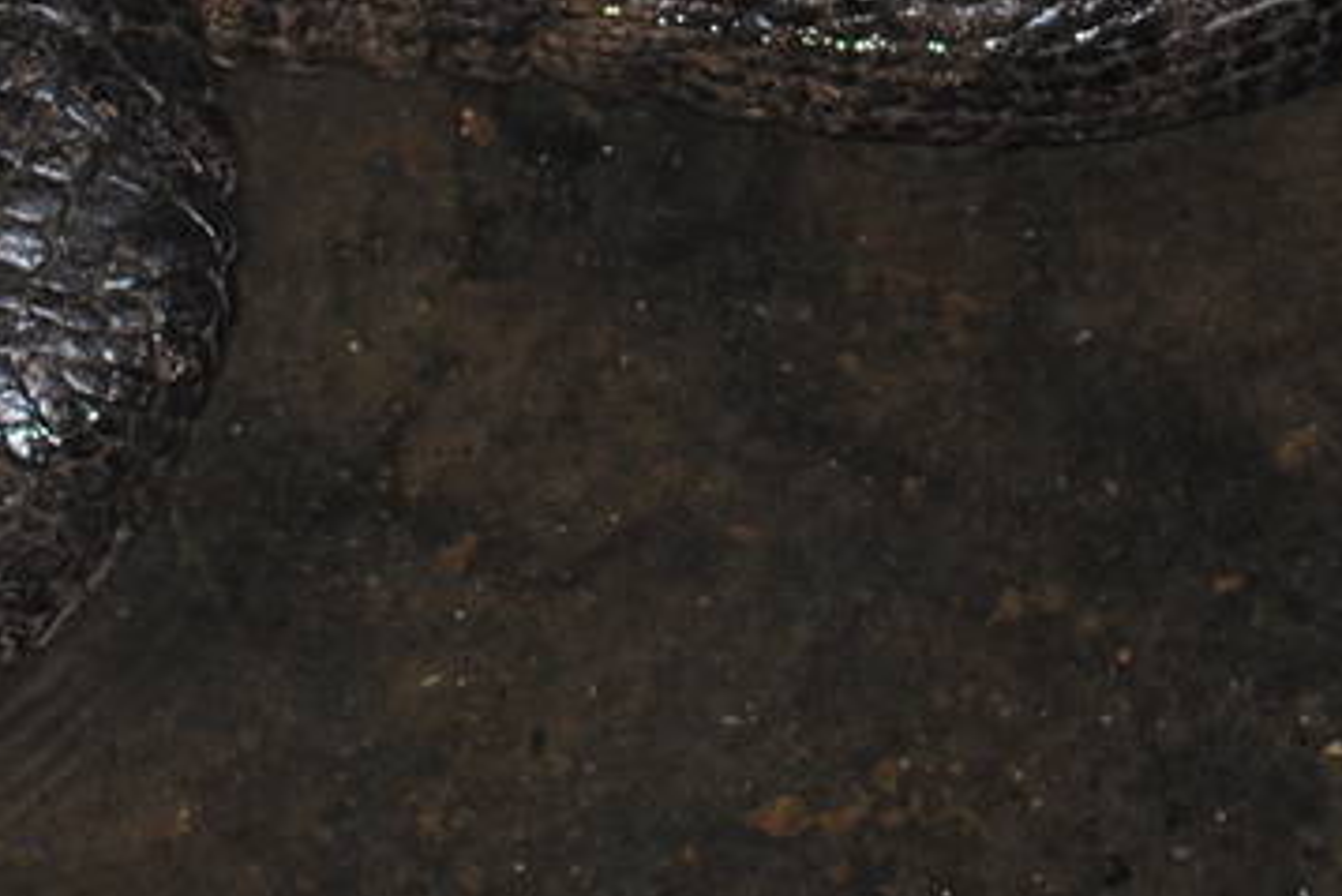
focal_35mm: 161
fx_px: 6004
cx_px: 836
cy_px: -695
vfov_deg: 8.2
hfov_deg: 12.7
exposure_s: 1/60
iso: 200
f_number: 4
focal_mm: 24
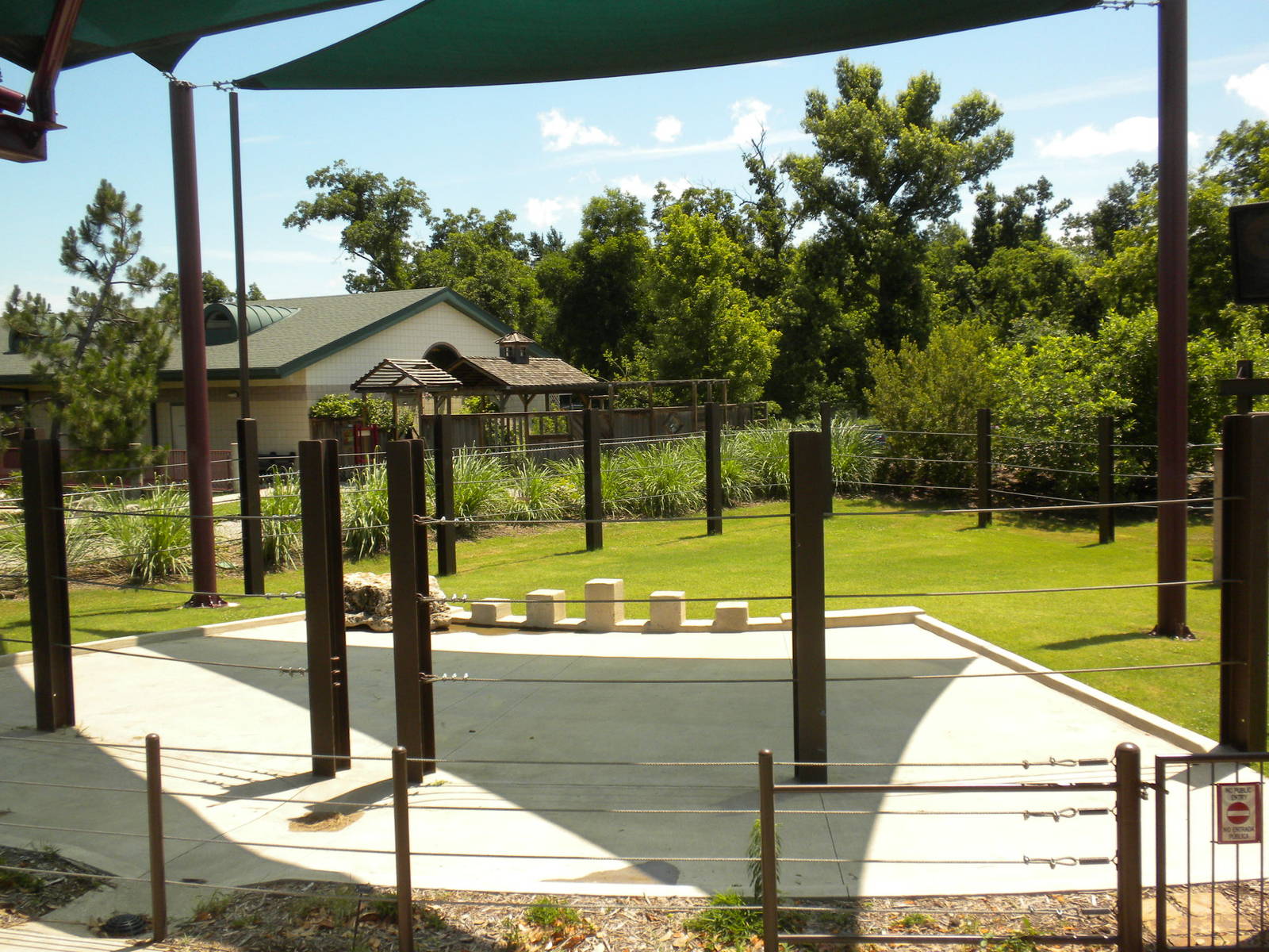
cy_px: 476
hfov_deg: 50.1
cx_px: 634
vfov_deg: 38.7
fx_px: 1356
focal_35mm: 37
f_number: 10
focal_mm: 6.6
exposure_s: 1/108
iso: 90
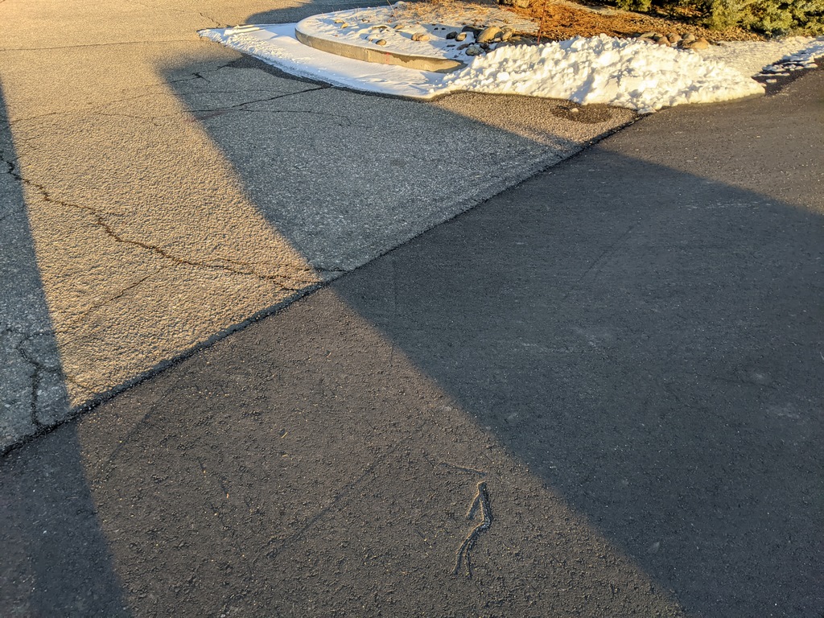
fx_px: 643
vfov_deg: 51.4
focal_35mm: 27
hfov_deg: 65.3
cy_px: 309
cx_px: 412
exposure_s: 1/634
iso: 37
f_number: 1.8
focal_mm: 4.44
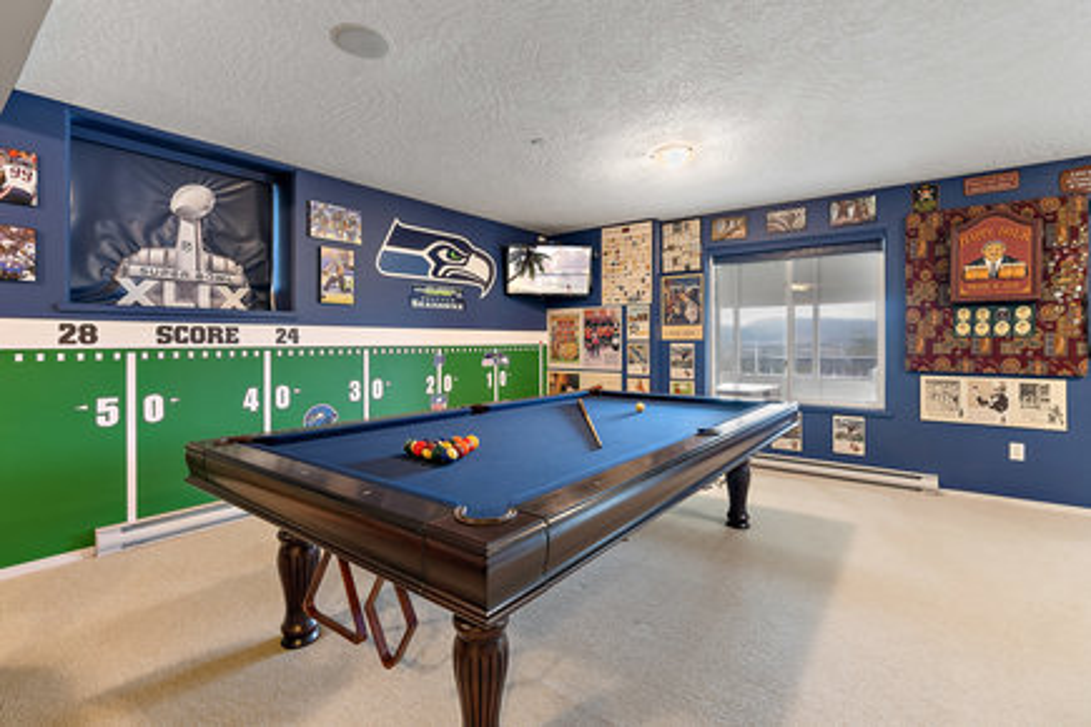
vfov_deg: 73.7
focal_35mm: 16
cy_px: 364
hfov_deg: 96.7
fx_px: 485
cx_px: 546
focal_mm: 16
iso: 320
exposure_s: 1.6
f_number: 7.1
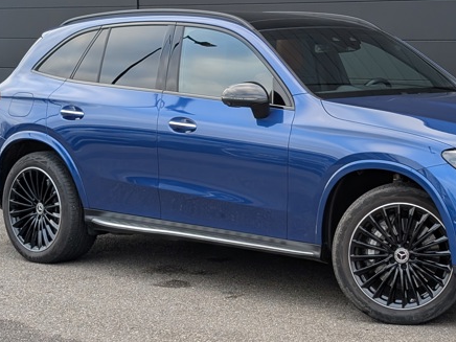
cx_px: 329
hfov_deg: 21.6
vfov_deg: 16.4
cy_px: 122
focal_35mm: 90
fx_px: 1186
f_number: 1.68
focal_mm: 6.9
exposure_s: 1/316
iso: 97
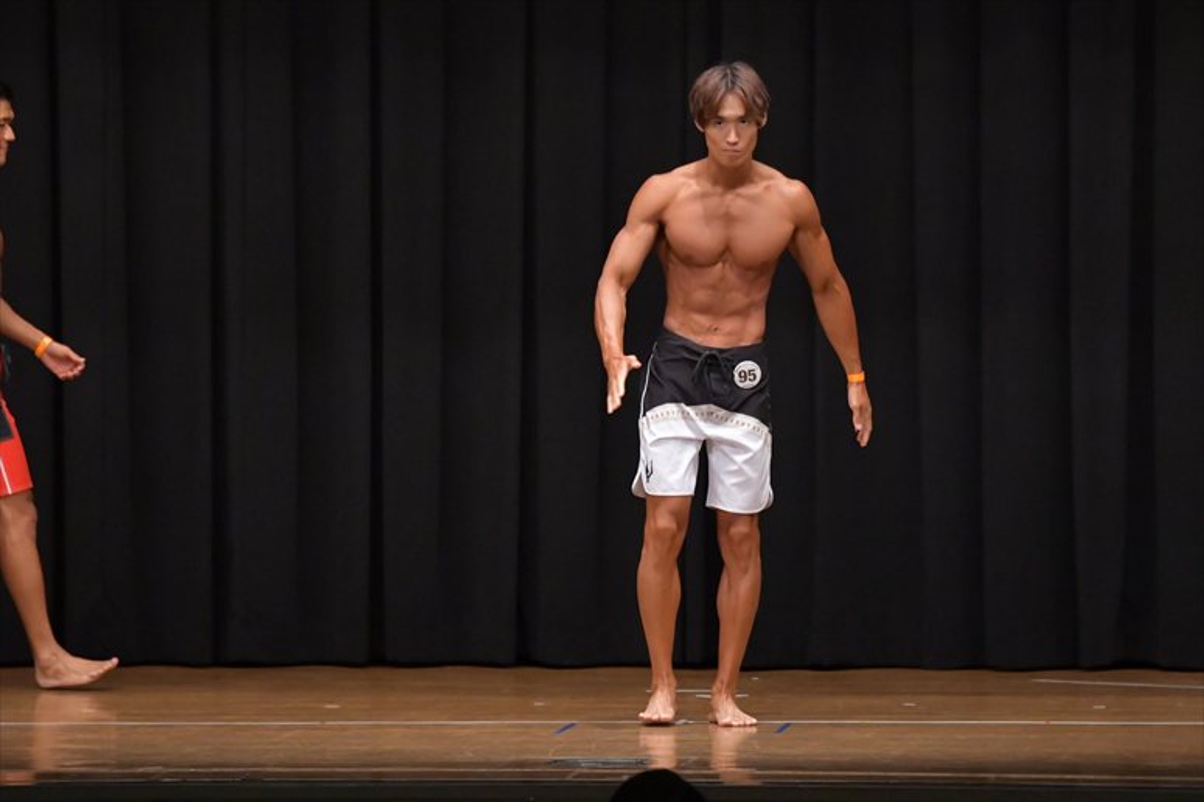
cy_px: 401
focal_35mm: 217
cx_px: 602
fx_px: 7254
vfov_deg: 6.3
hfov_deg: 9.5
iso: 6400
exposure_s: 1/400
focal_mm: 145
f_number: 5.6
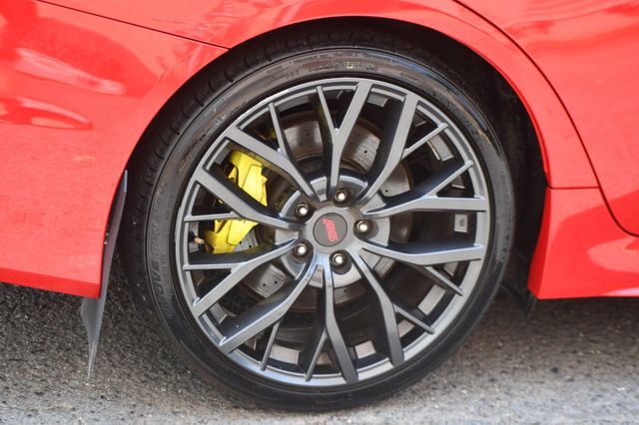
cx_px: 320
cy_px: 212
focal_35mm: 120
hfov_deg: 17.1
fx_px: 2129
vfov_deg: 11.4
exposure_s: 1/250
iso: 400
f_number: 4.8
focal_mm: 80
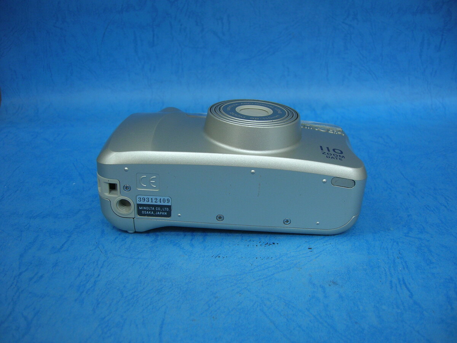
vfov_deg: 41.8
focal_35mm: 34
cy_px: 172
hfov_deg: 54.0
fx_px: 449
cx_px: 228
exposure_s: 1/17.1
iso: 50
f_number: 2.9
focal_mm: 5.7
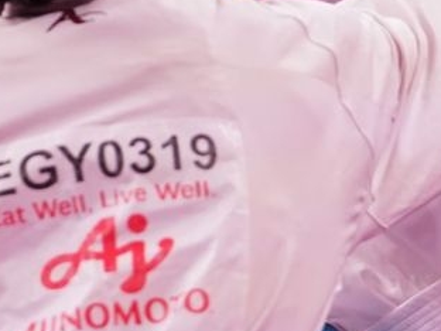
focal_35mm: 1111
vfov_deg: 1.3
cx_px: 305
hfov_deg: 1.8
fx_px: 14154
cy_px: 296
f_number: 2.8
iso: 3200
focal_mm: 200
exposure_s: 1/1000
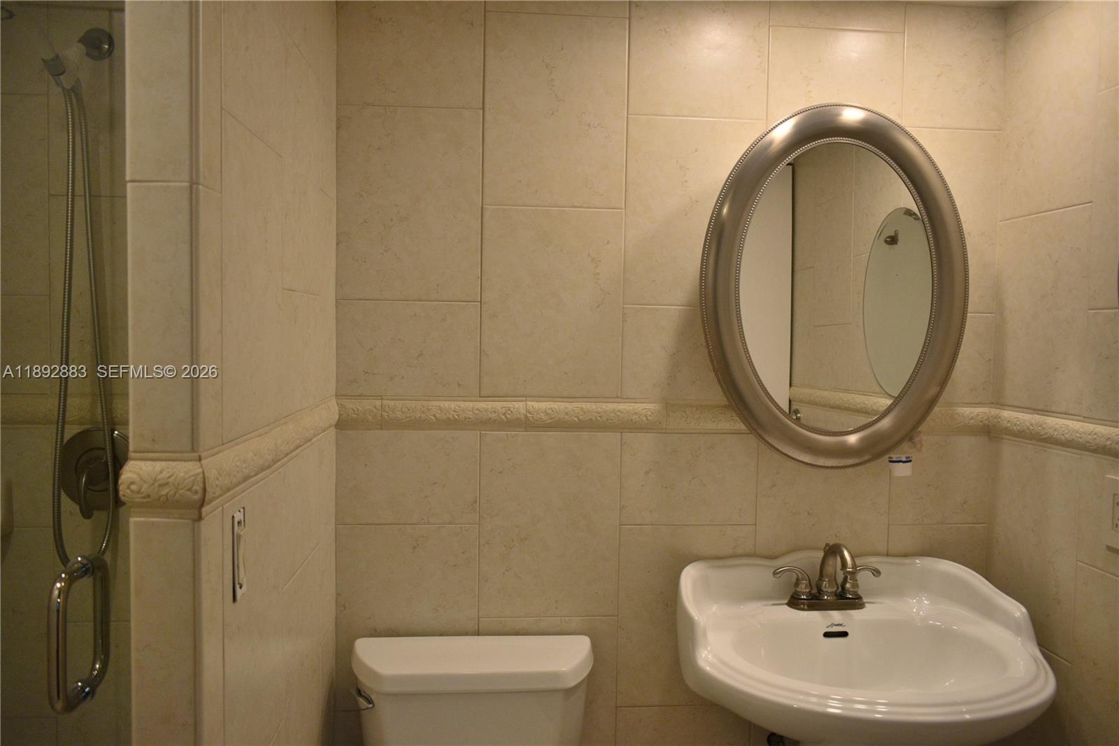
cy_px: 373
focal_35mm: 27
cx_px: 560
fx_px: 839
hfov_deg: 67.4
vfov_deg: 47.9
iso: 720
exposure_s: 1/250
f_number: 3.5
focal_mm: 18
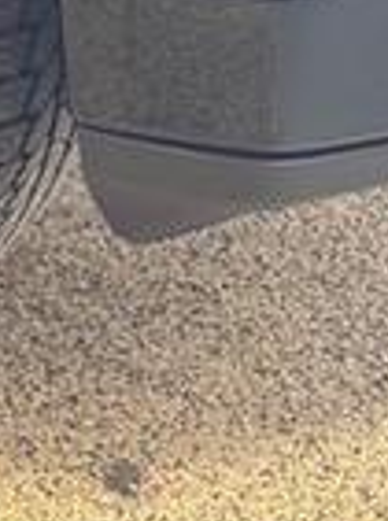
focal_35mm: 172
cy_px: -144
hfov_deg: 8.4
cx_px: -233
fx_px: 2582
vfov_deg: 11.2
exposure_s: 1/40
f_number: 1.78
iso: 400
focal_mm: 6.76
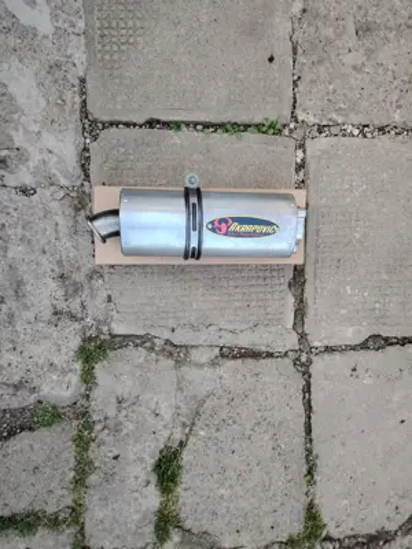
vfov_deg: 71.6
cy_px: 274
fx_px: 381
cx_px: 206
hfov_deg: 56.8
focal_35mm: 24
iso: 753
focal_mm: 5.25
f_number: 1.75
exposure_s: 1/60
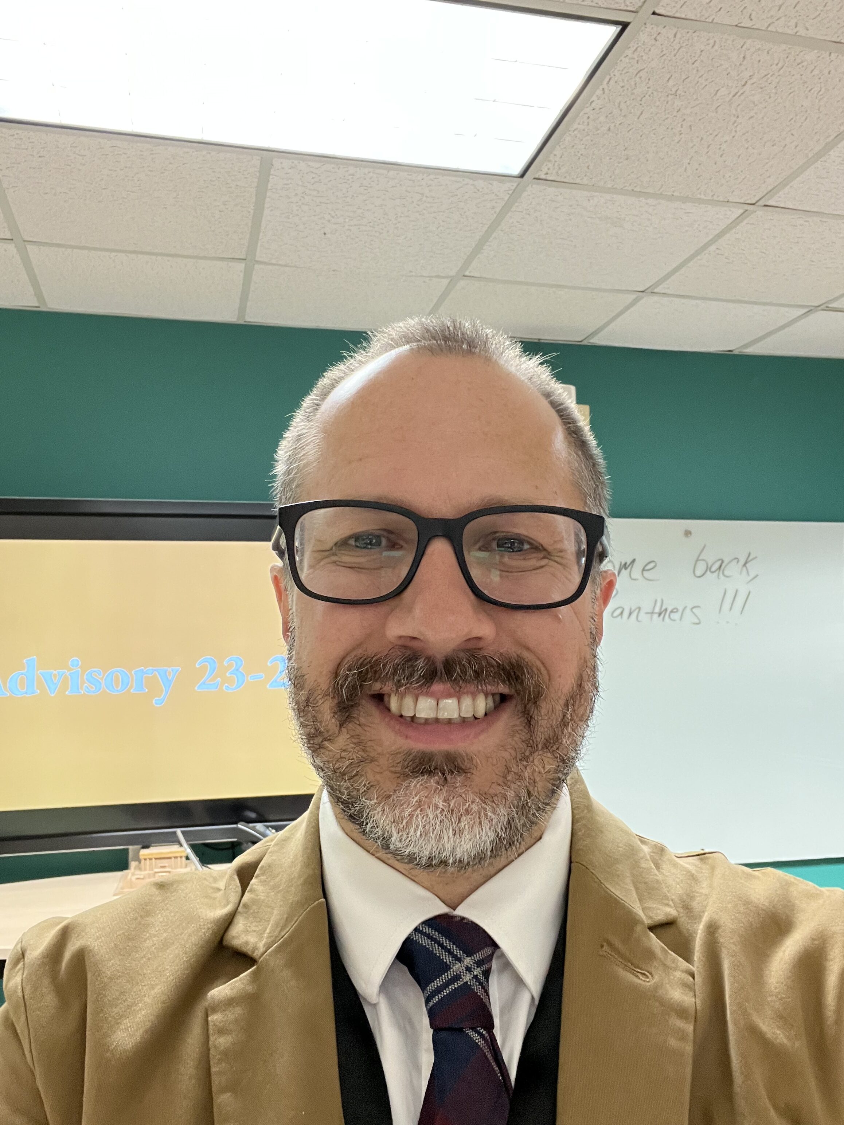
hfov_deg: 46.8
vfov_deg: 60.0
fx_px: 975
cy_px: 562
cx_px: 422
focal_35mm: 30
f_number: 2.2
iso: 400
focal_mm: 2.71
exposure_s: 1/25
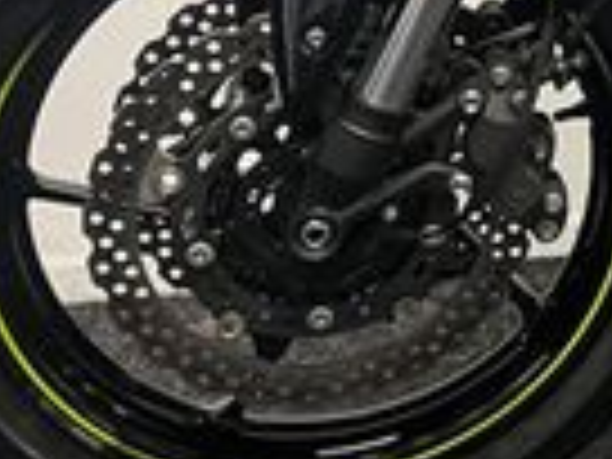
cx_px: 1134
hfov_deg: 14.1
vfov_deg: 11.7
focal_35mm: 122
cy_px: -207
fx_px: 2157
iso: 125
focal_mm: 5.1
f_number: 1.6
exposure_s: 1/50
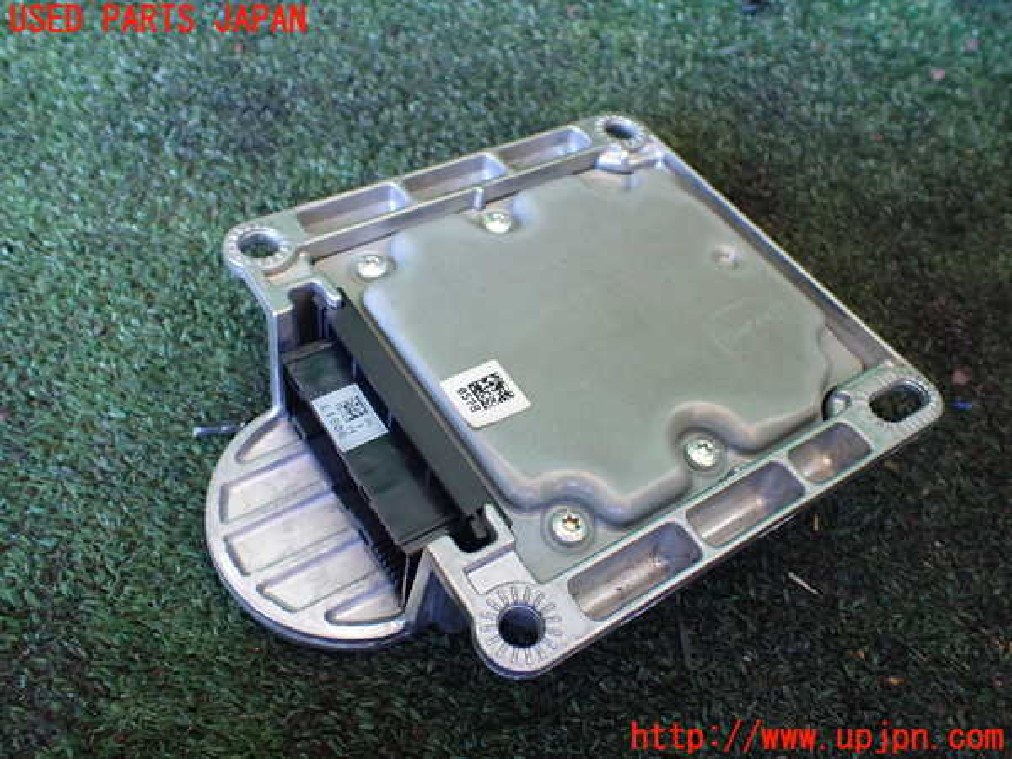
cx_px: 506
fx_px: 877
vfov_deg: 46.8
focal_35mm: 30
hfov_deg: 60.0
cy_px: 380
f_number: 2.3
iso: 800
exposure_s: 1/60
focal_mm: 5.4
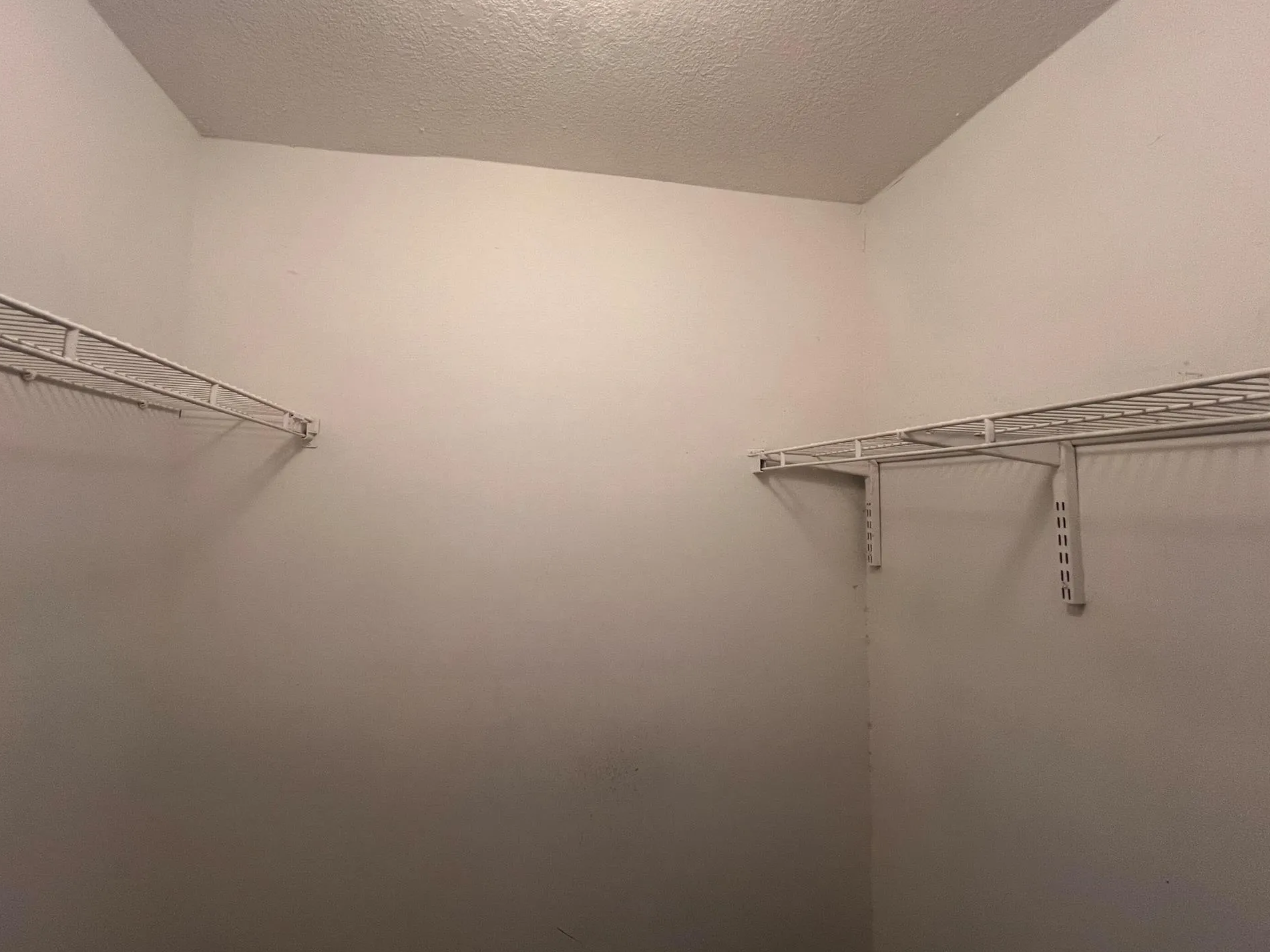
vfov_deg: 85.6
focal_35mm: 14
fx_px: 514
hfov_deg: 101.9
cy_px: 462
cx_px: 590
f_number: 1.8
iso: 160
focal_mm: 1.57
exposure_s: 1/60
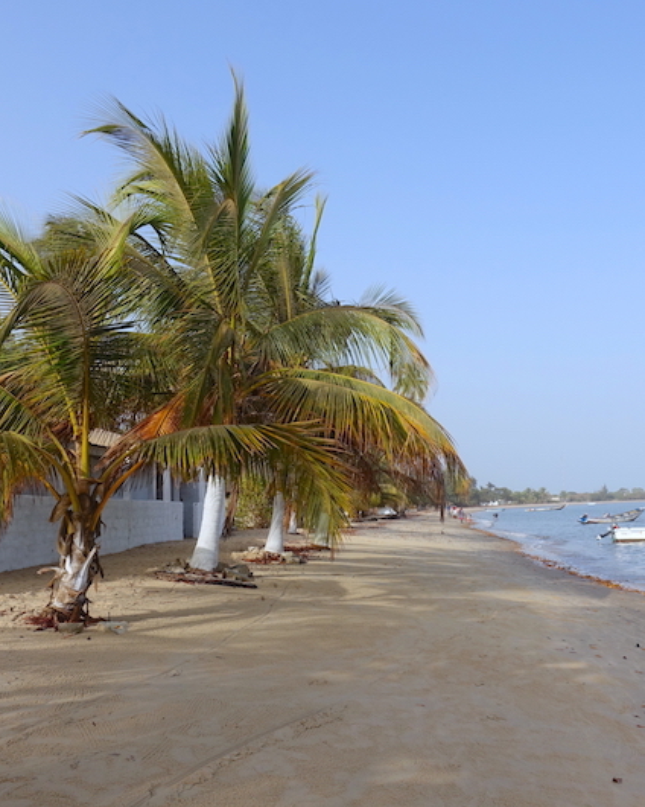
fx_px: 811
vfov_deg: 52.8
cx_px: 301
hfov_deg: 43.3
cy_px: 404
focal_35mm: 34
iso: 125
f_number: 5.6
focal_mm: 8.8
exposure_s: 1/400
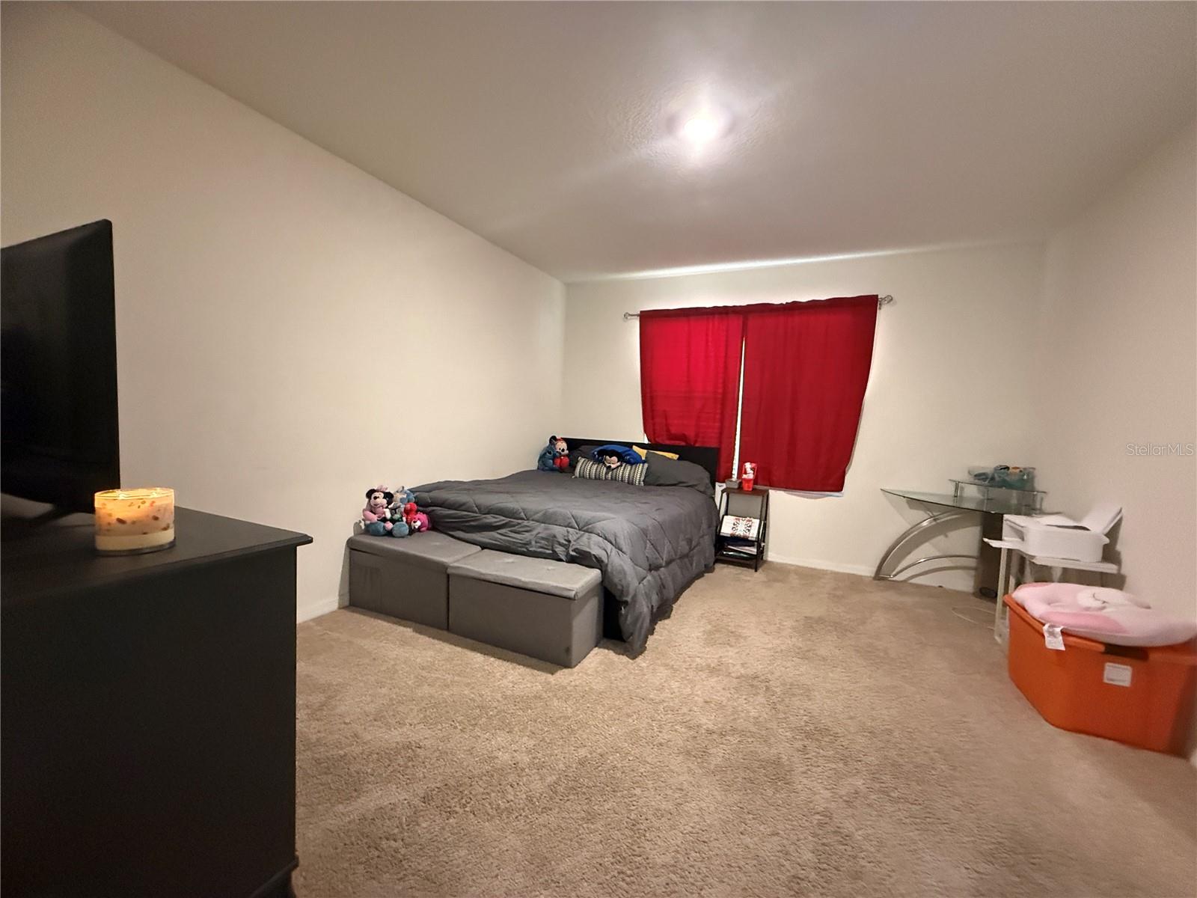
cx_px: 598
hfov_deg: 102.1
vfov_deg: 85.7
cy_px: 449
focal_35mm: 14
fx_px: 484
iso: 1000
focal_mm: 2.22
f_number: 2.2
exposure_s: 1/60
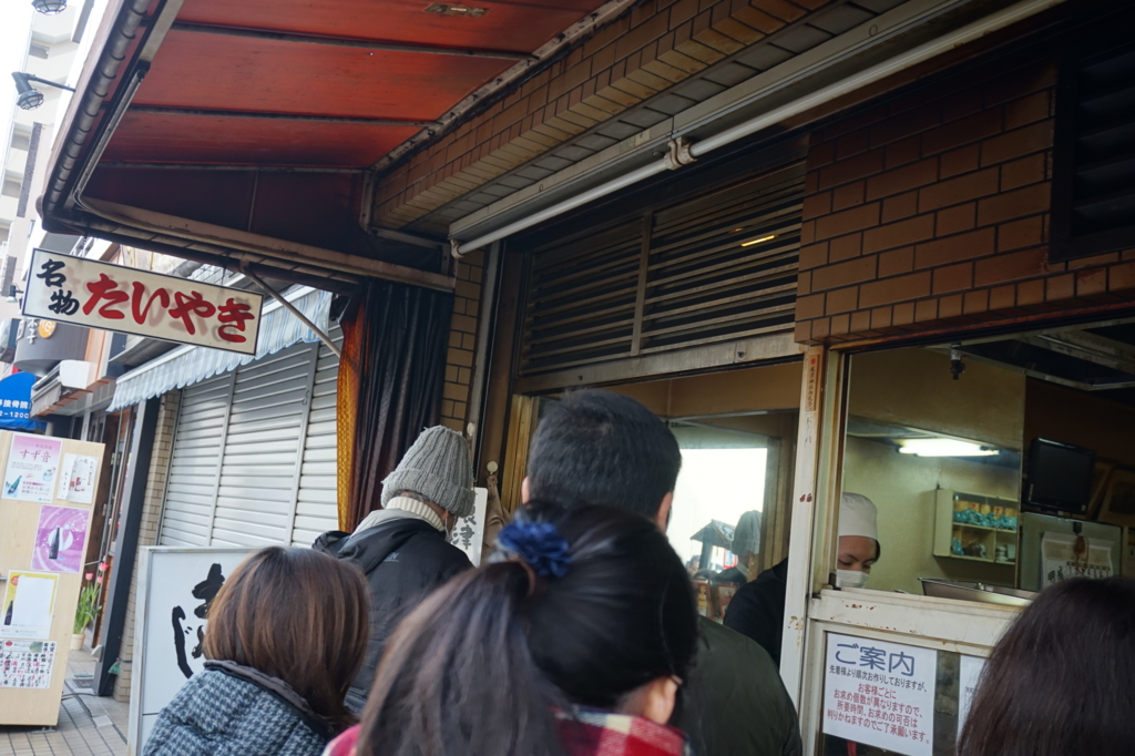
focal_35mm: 34
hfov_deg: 55.1
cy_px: 378
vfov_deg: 38.3
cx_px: 568
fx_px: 1087
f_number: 4
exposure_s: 1/60
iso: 200
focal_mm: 23
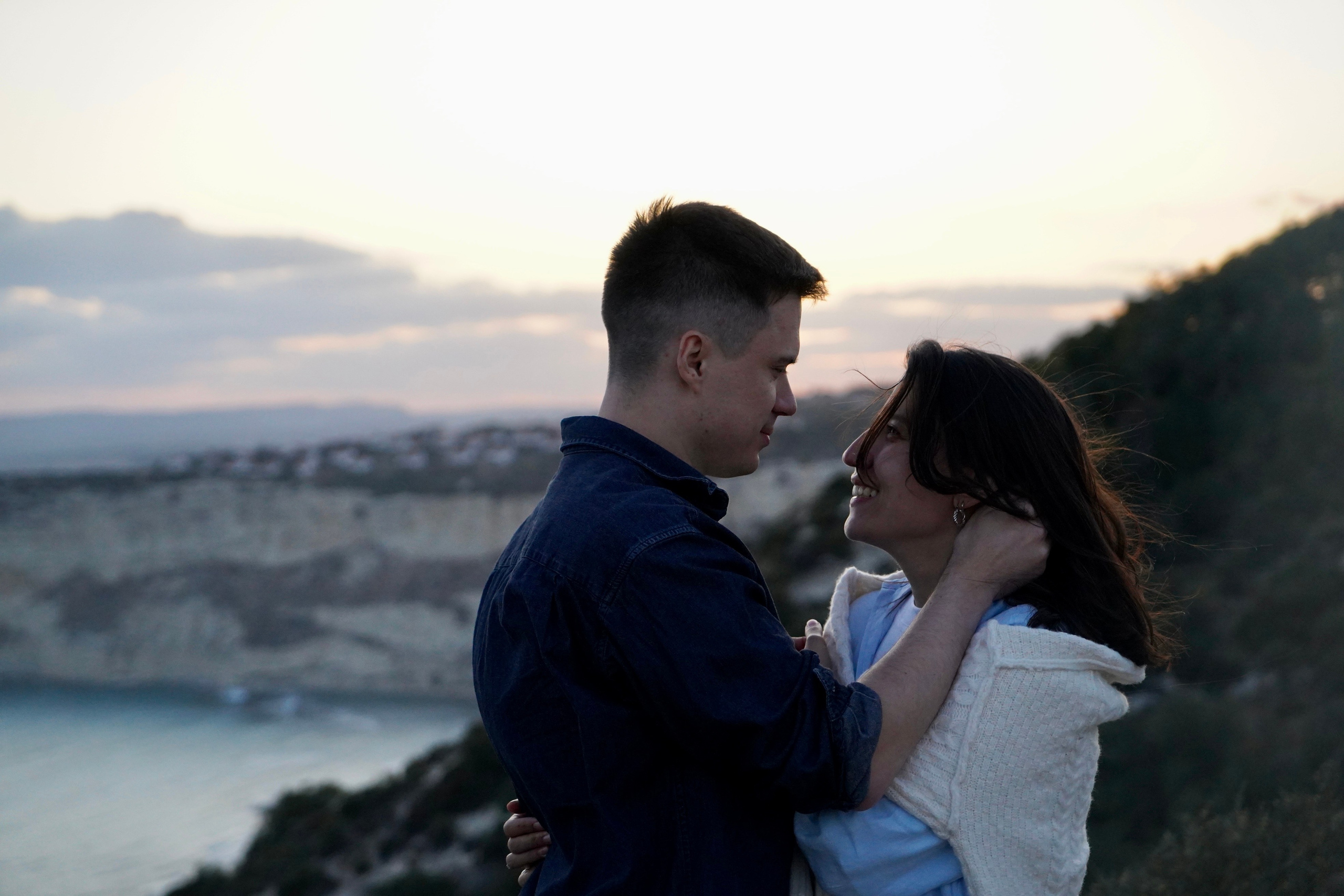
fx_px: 2613
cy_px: 448
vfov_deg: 19.5
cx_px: 672
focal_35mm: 70
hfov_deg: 28.8
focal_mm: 70
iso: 4000
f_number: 4
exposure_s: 1/3200
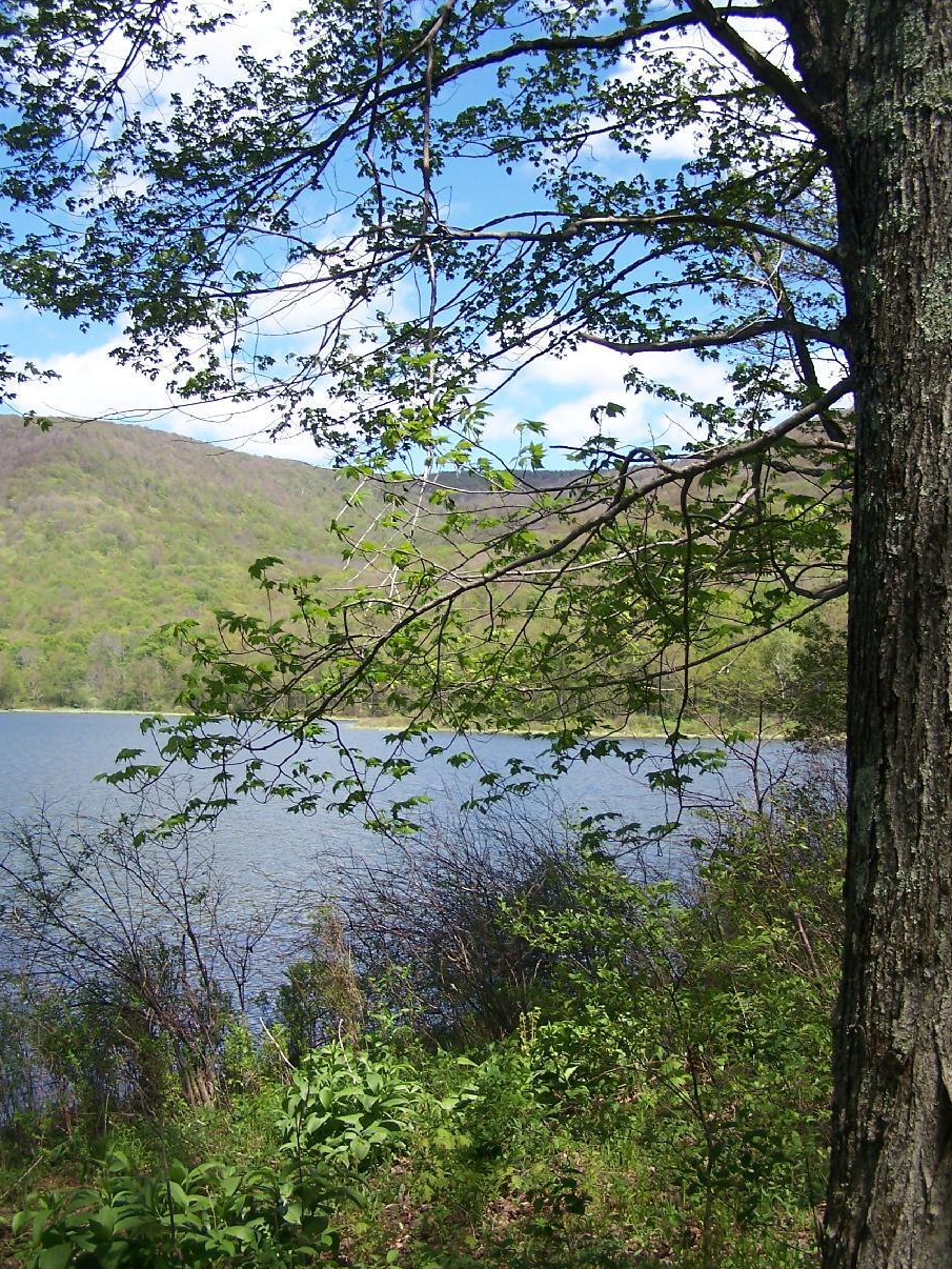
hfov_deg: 33.6
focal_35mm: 43
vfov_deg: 43.8
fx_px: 1576
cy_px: 650
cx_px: 501
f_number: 2.8
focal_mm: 6.3
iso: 80
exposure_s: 1/640
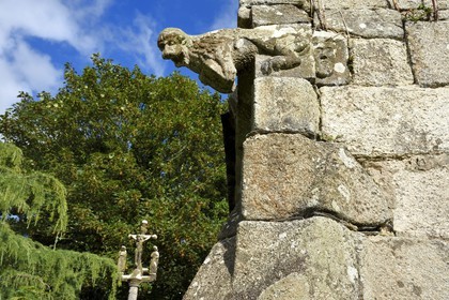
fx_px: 449
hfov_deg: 53.1
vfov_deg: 36.9
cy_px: 150
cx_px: 224
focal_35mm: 36
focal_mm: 36
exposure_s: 1/160
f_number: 16
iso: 200
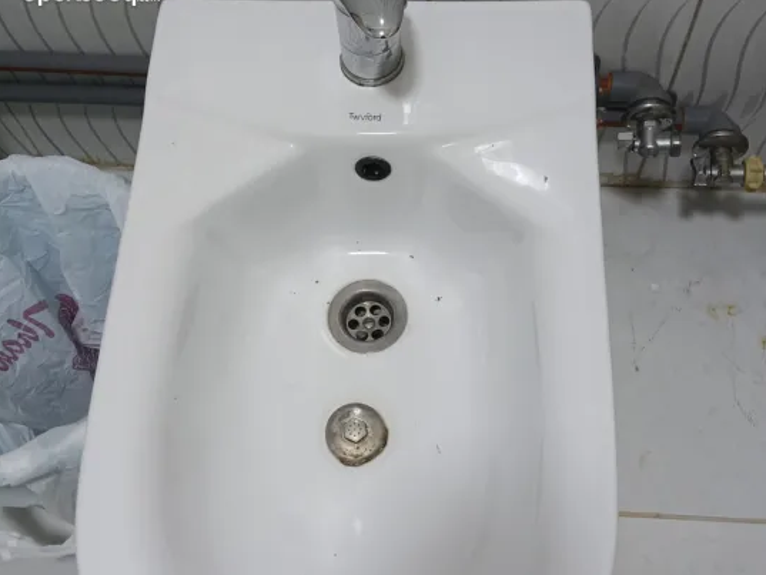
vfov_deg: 45.3
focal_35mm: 31
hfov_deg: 58.3
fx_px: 686
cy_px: 244
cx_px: 374
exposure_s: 1/50
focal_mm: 3.98
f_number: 1.8
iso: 80
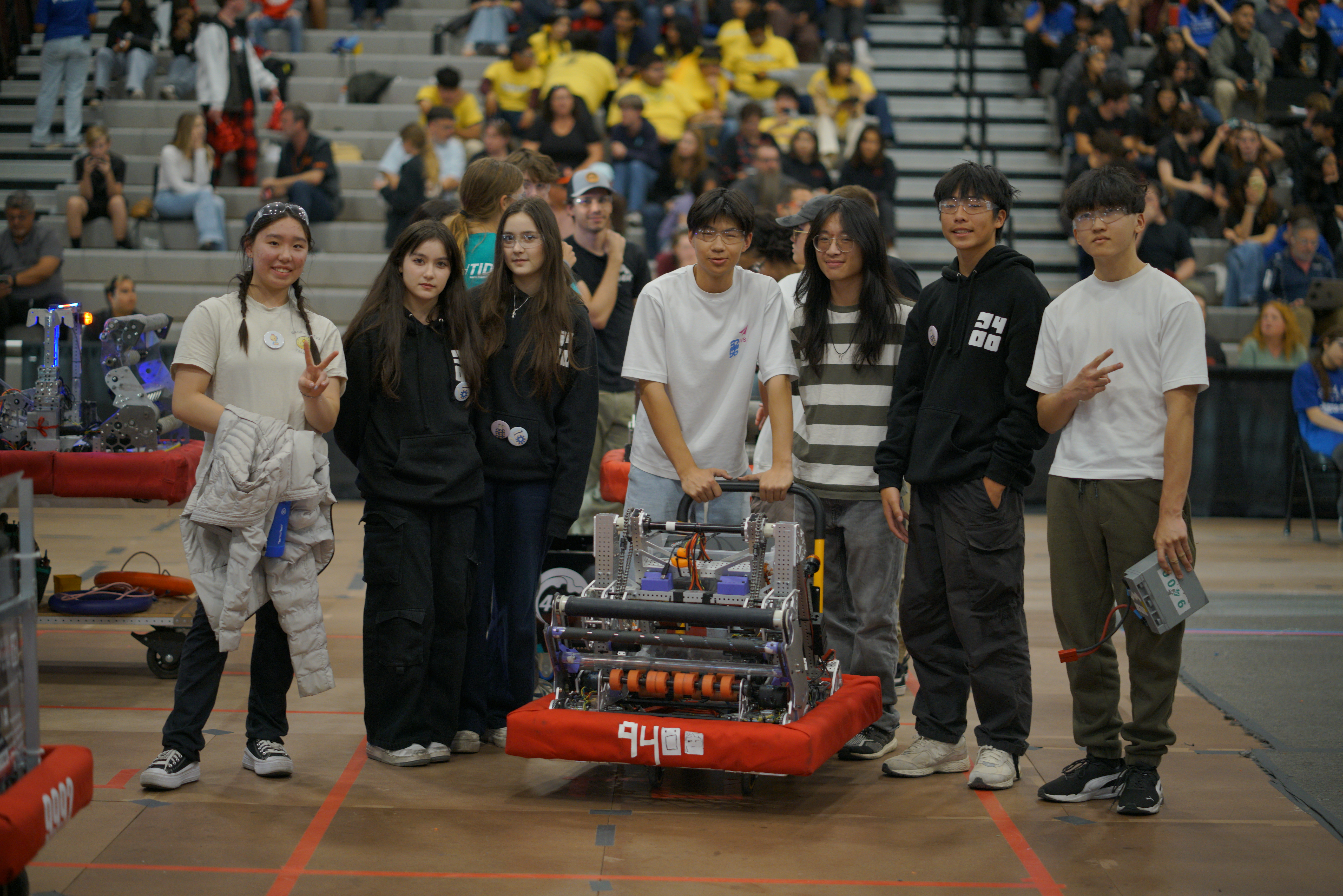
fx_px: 3171
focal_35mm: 85
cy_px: 448
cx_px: 672
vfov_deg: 16.1
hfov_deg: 23.9
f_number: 1.8
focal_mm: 85
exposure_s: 1/320
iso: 800
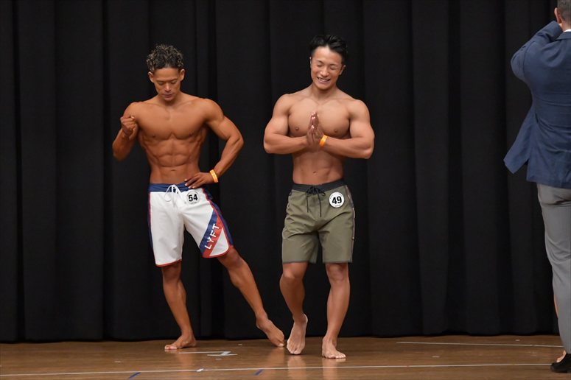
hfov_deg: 7.6
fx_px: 4280
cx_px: 286
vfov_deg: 5.1
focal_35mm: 270
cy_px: 190
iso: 6400
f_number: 5.6
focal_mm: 180
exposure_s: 1/400
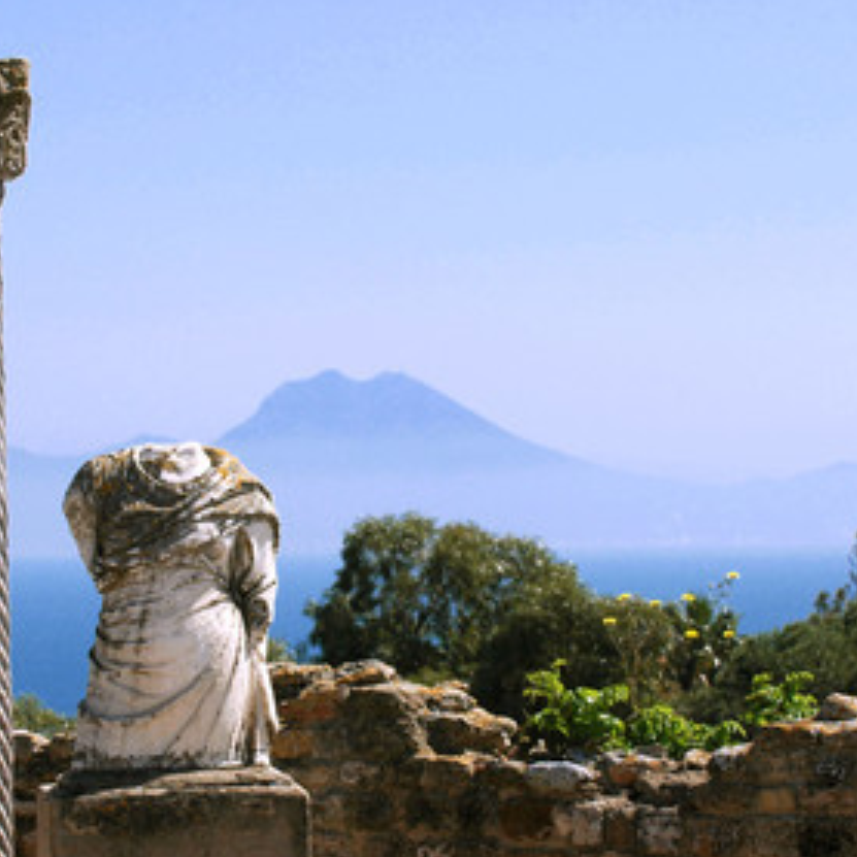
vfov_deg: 9.5
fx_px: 5144
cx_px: 308
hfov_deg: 9.5
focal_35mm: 184
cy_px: 427
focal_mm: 95
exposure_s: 1/400
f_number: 9
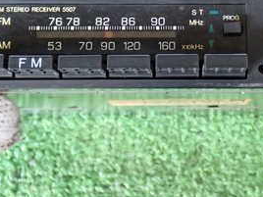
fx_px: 646
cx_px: 193
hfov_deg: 22.8
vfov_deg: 17.1
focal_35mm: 85
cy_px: 14
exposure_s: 1/40
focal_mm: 6.83
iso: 400
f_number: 2.7
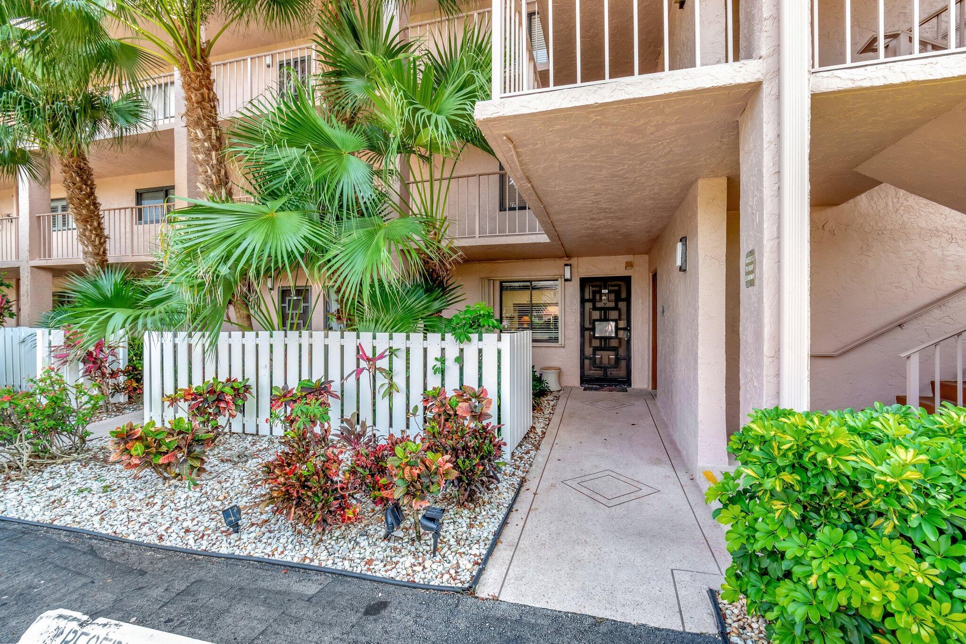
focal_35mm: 15
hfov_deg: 100.4
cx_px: 483
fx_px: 402
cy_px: 322
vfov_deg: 77.3
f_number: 8
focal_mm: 10
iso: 1100
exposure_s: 1/125
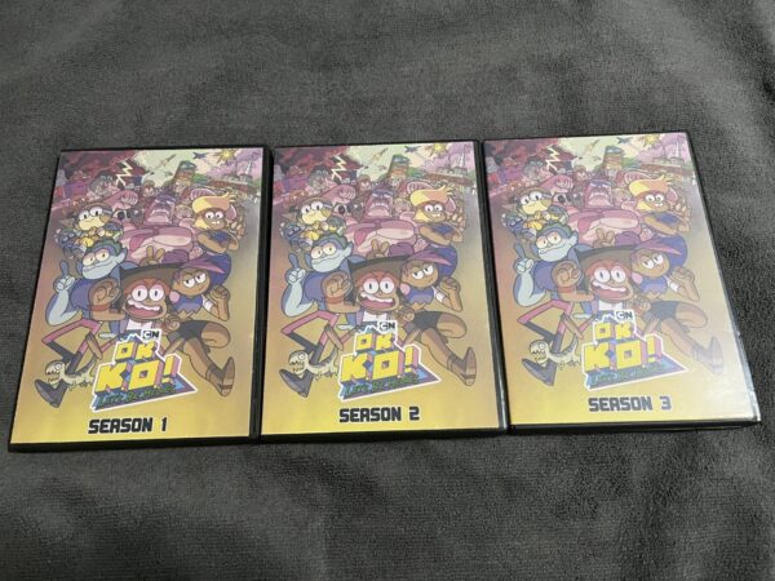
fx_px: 582
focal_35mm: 26
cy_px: 290
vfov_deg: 53.1
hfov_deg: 67.3
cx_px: 388
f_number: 1.6
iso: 400
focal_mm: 5.1
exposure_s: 1/40
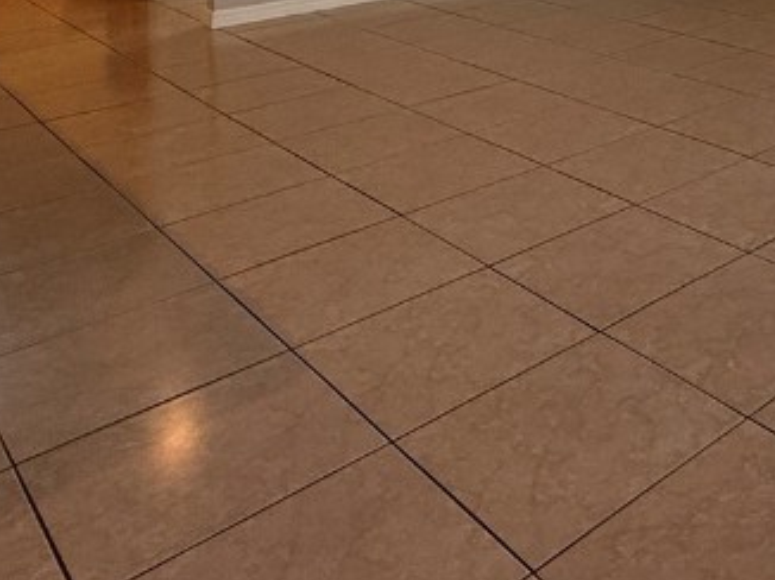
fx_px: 984
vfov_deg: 26.9
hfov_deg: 36.8
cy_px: -200
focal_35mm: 44
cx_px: 837
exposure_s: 1/120
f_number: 2.2
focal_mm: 2.22
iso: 125
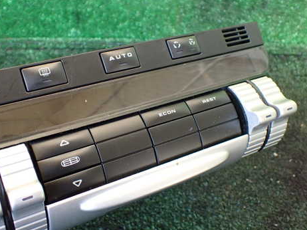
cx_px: 116
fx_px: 346
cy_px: 116
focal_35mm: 39
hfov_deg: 47.5
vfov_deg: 36.8
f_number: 2.3
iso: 640
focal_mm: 5.4
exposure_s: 1/125
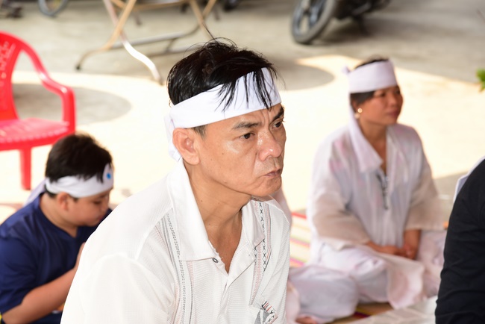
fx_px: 1321
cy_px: 162
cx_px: 242
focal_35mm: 98
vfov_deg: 14.0
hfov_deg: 20.8
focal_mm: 98
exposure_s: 1/100
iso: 250
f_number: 5.6
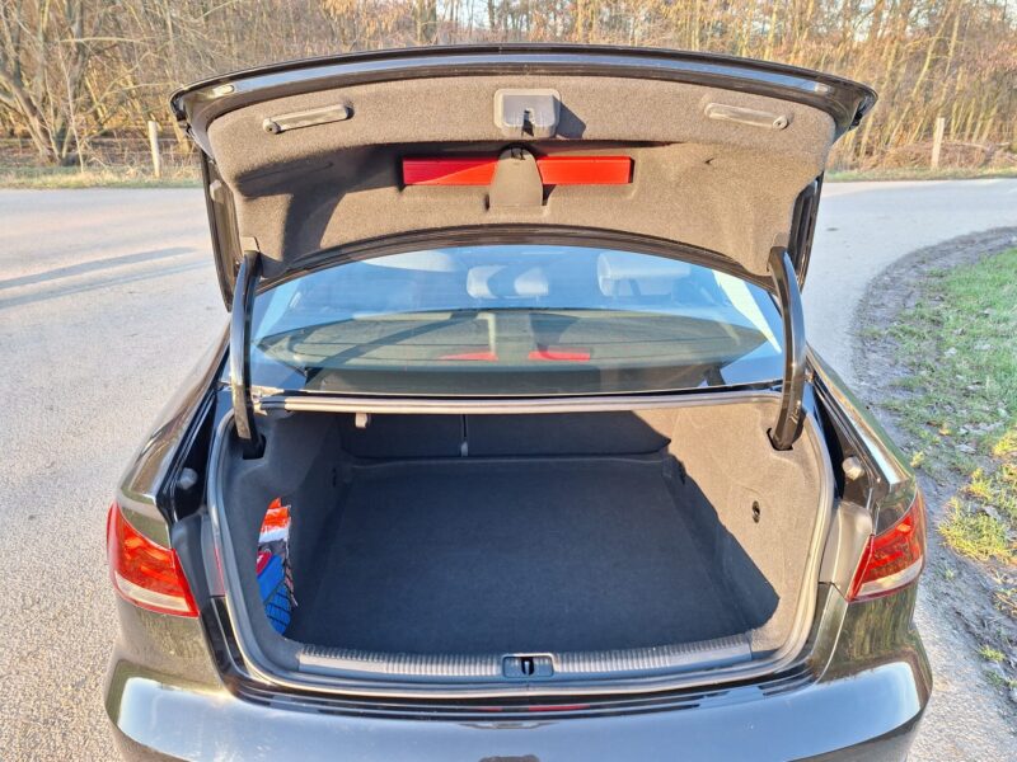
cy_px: 381
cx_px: 508
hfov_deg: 73.9
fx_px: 676
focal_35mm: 23
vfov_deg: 58.9
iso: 40
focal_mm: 5.54
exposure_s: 1/115
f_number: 1.8
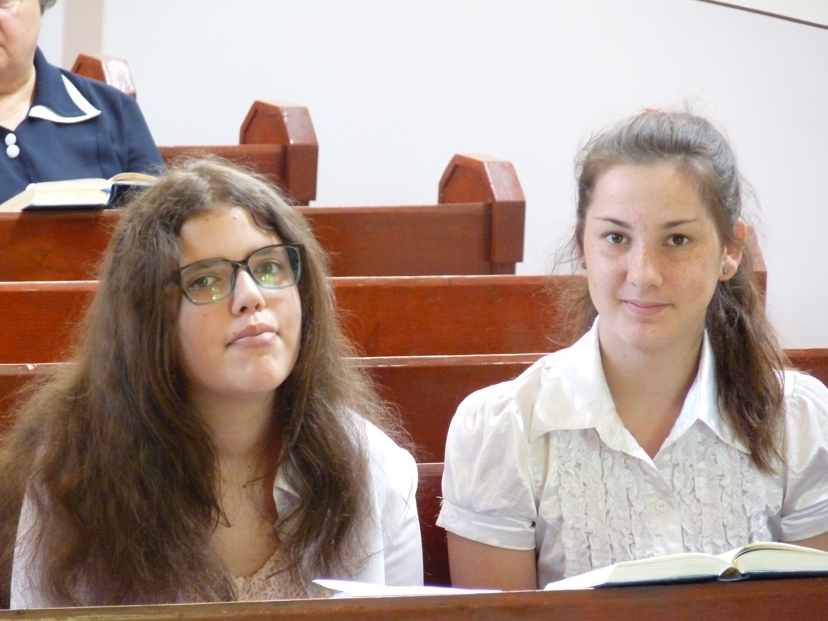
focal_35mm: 290
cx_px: 414
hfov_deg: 6.8
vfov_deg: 5.1
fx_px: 6937
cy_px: 310
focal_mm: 51.5
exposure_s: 1/25
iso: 800
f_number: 3.7
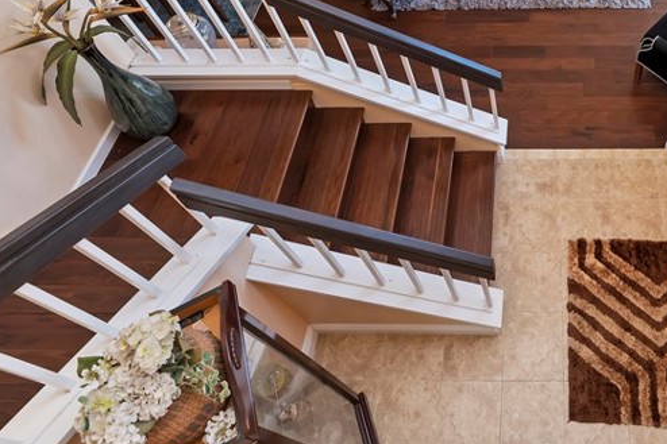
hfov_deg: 59.0
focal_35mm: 29
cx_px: 529
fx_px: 537
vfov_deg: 39.1
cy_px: -11
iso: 800
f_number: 8
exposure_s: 1/40
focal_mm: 14
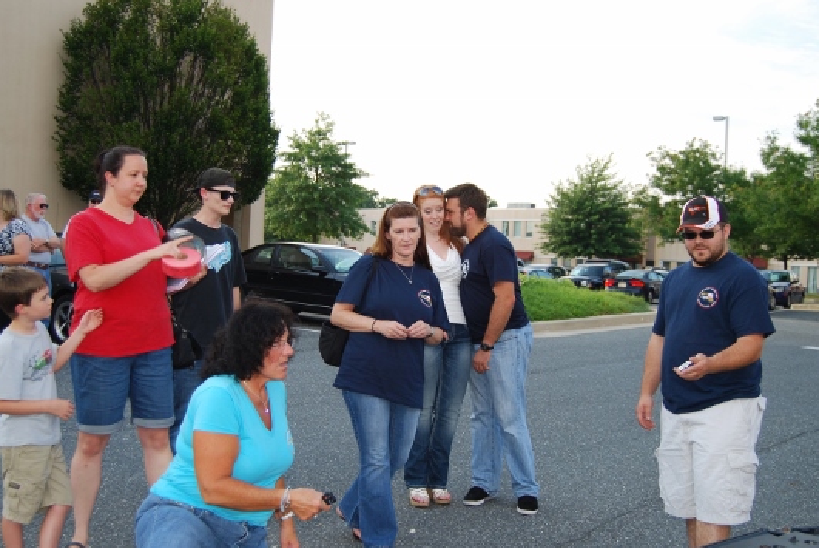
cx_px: 401
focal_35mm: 42
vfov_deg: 32.2
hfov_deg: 46.8
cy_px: 292
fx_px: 947
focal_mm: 23
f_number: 3.8
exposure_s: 1/200
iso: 100
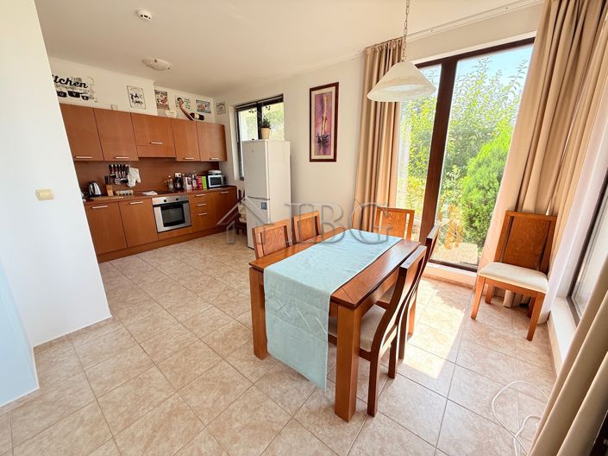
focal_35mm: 14
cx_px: 304
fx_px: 246
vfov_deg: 85.6
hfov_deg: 102.1
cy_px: 228
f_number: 2.2
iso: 50
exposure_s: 1/166
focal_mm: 2.22
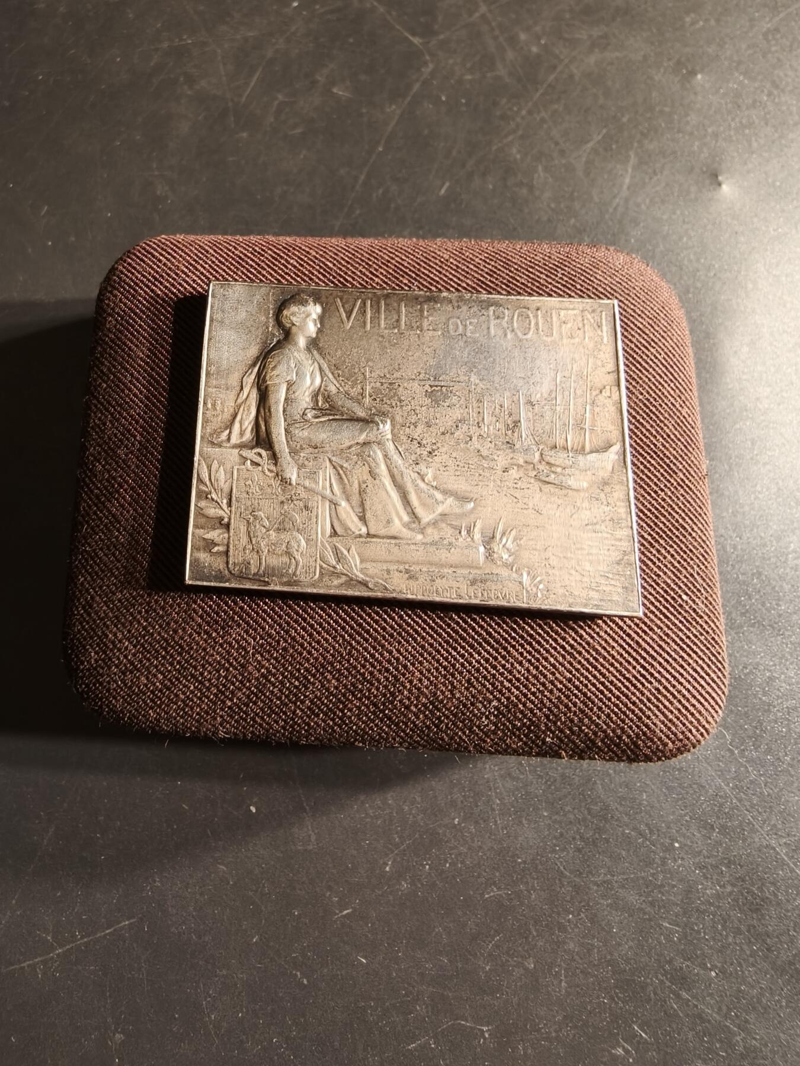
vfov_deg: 73.9
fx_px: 709
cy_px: 533
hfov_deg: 58.9
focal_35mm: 23
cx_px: 400
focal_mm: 2.32
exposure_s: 1/50
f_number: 2
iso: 125
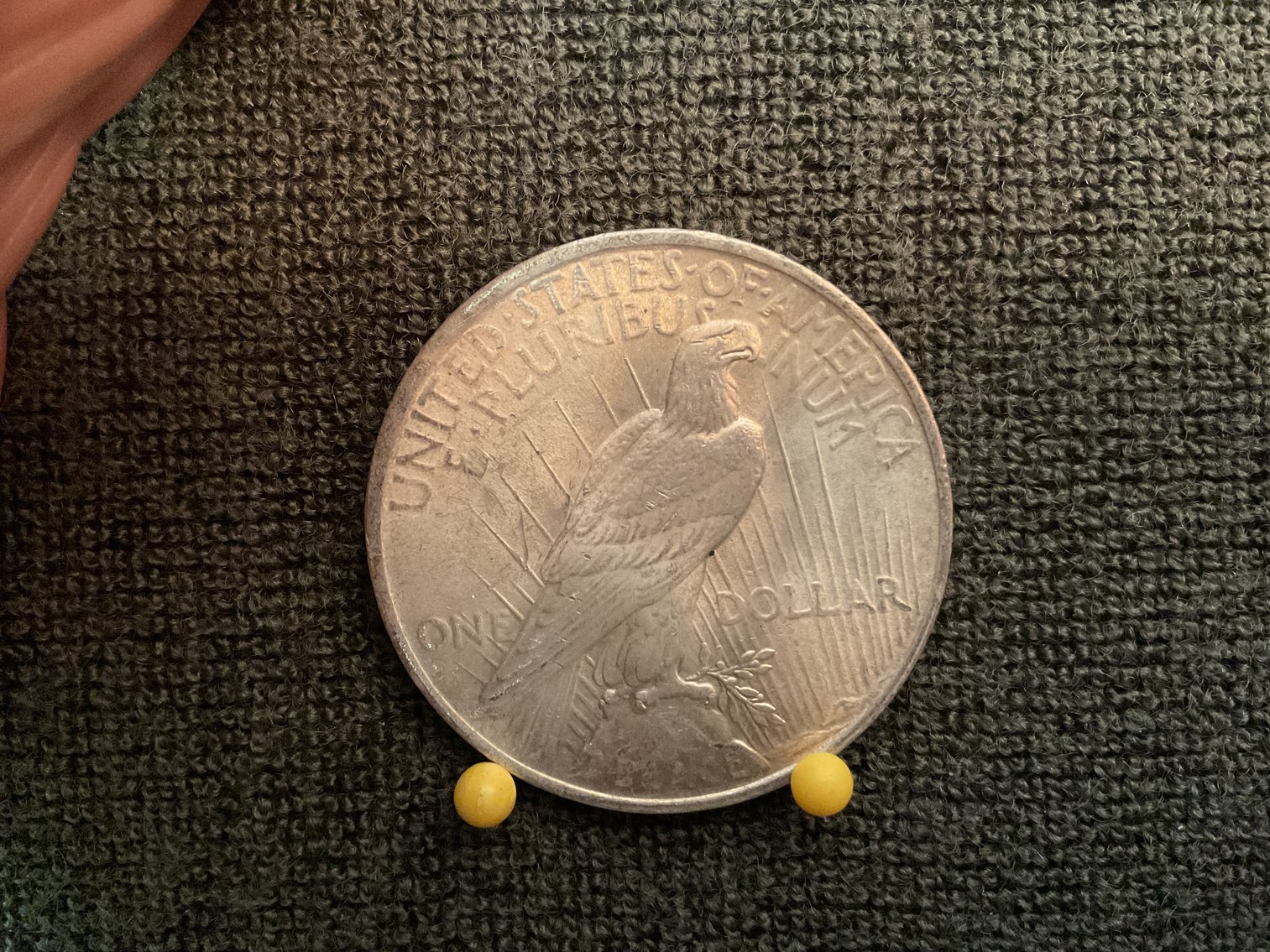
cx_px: 635
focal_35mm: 29
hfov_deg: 61.7
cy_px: 476
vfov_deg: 48.2
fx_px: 1064
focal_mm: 3
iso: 500
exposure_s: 1/30
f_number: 1.8
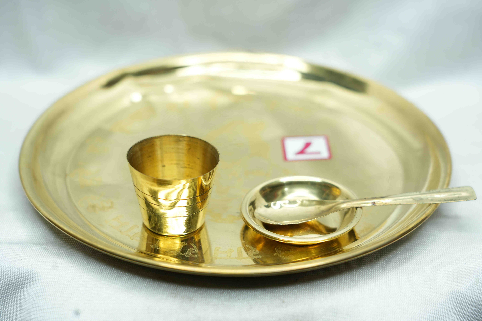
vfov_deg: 21.2
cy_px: 160
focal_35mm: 64
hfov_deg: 31.4
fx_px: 857
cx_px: 241
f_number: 5.6
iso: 320
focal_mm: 64
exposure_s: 1/80
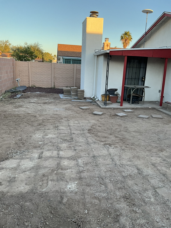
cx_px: 86
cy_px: 114
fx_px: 191
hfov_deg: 48.2
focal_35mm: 29
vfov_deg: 61.7
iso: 25
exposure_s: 1/156
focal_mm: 3
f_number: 1.8
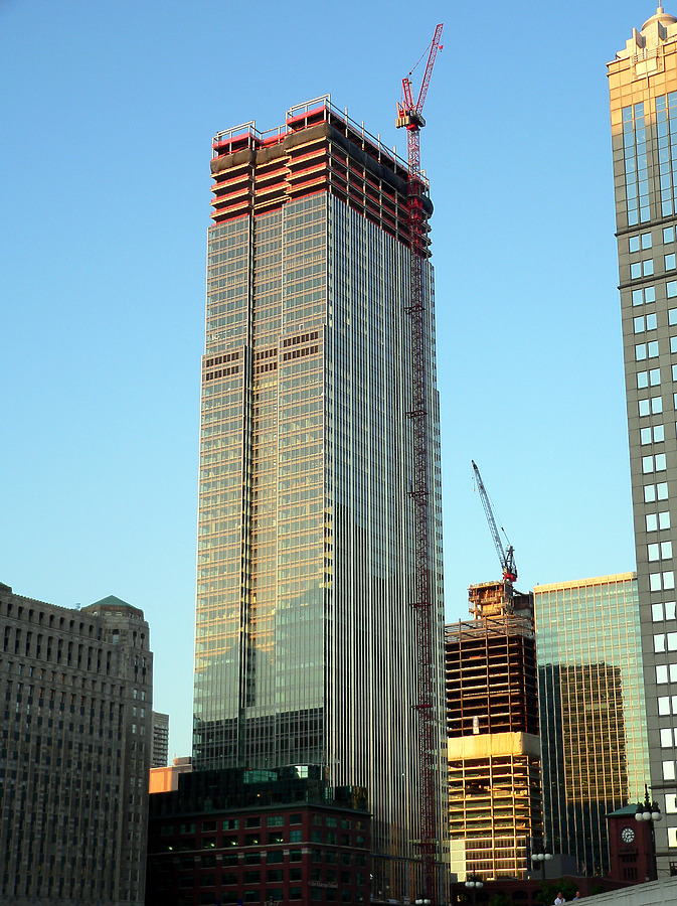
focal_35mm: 60
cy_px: 453
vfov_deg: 32.2
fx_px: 1568
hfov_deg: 24.4
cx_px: 338
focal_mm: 9.9
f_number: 2.8
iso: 80
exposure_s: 1/200
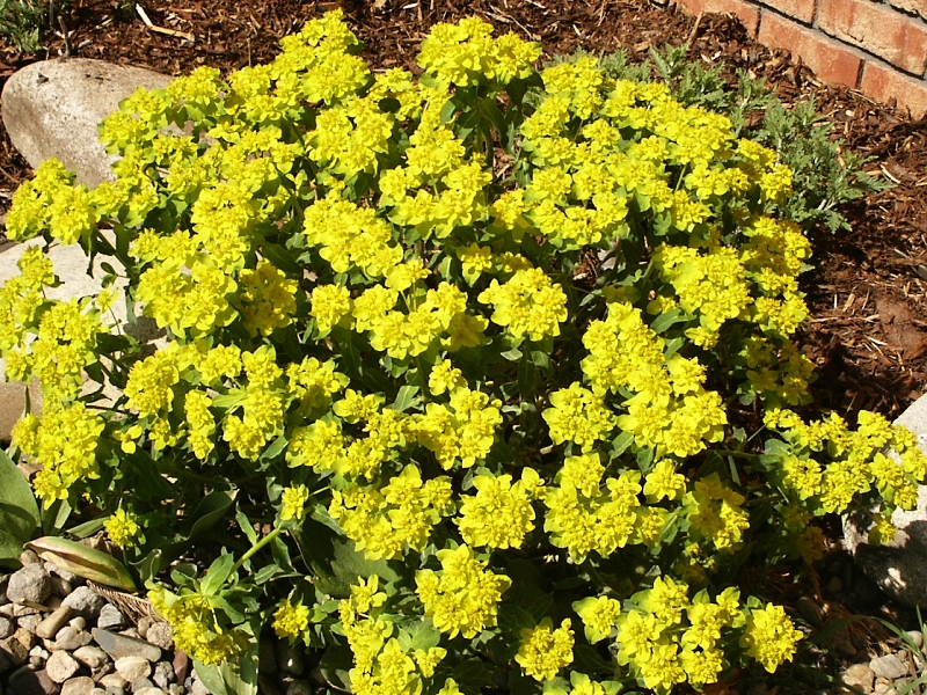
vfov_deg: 38.7
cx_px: 464
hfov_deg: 50.1
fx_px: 991
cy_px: 348
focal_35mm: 37
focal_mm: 7.76
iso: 64
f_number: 6.7
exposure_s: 1/250
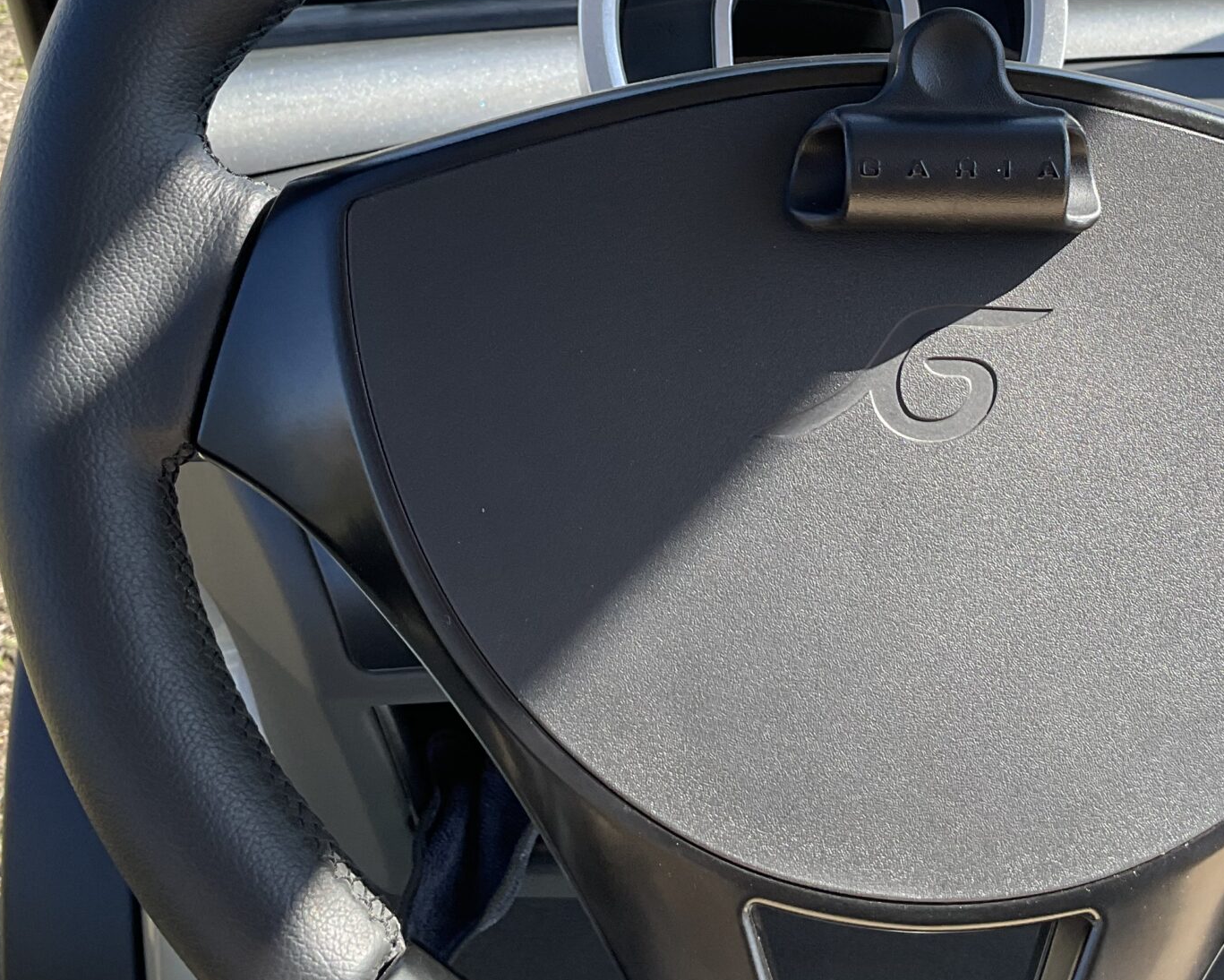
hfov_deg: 35.2
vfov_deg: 28.2
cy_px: 248
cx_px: 762
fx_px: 1920
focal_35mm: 53
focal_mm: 3
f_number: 1.8
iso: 16
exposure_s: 1/428
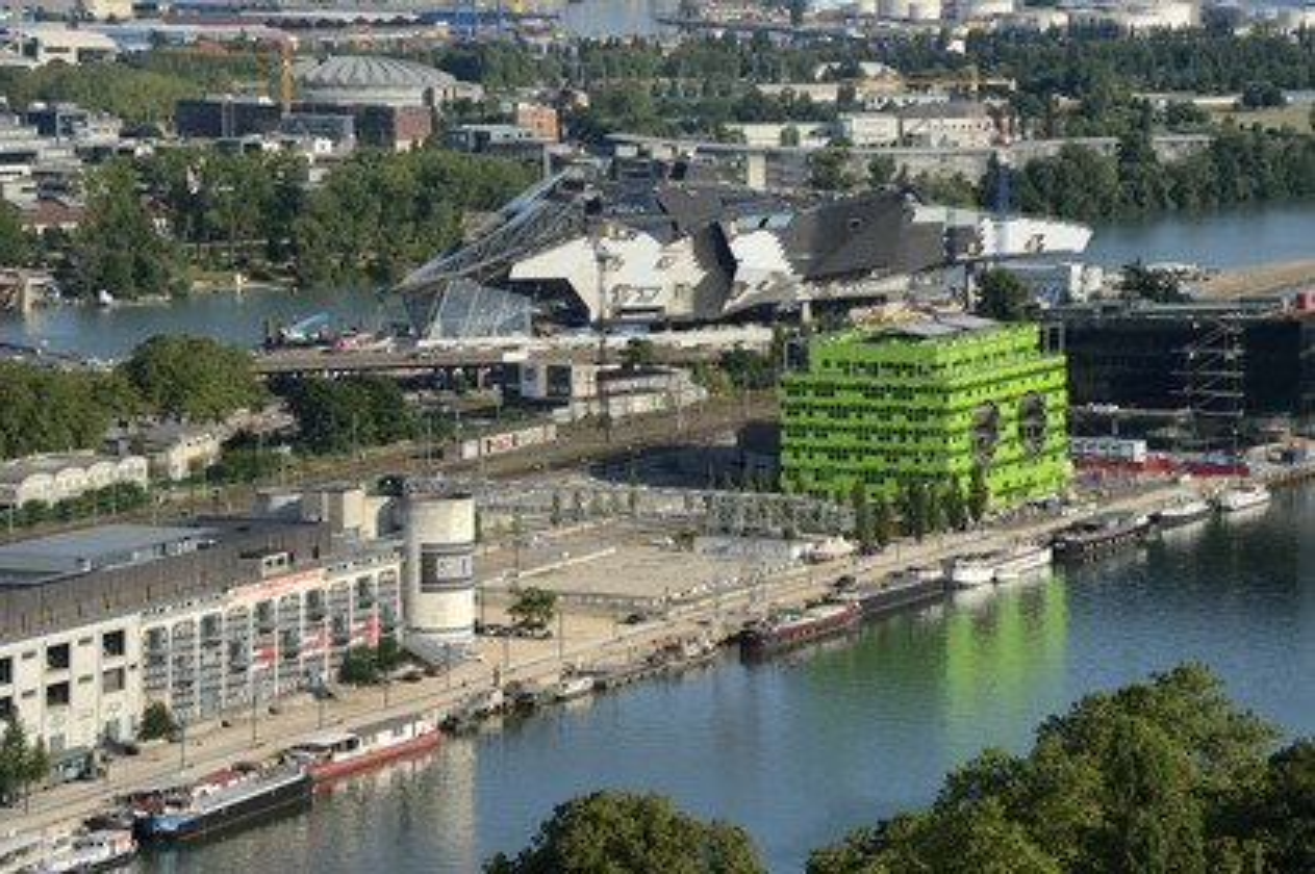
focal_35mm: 160
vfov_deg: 8.6
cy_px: 437
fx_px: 5840
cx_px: 658
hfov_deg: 12.8
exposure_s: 1/320
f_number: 11
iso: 200
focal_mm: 160
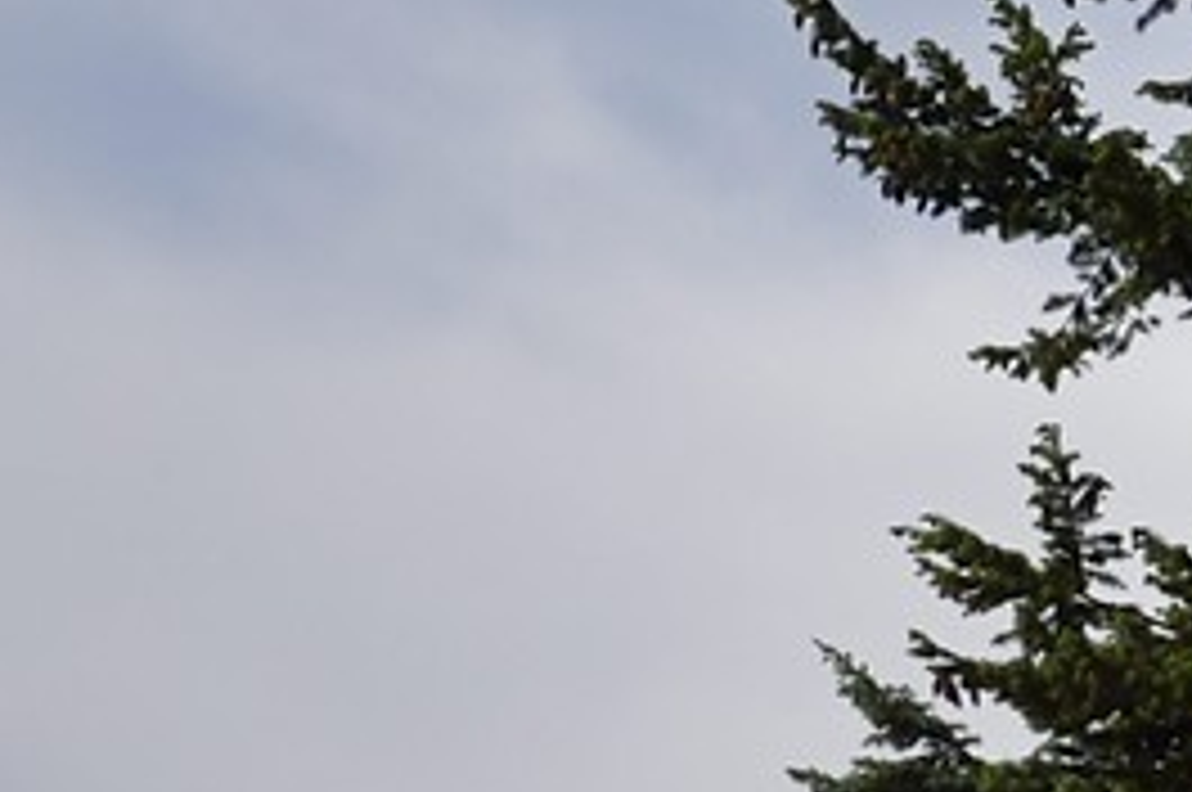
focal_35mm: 254
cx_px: 3275
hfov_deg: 7.4
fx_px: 8400
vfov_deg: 5.3
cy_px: 1197
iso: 200
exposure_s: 1/320
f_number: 9
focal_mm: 42
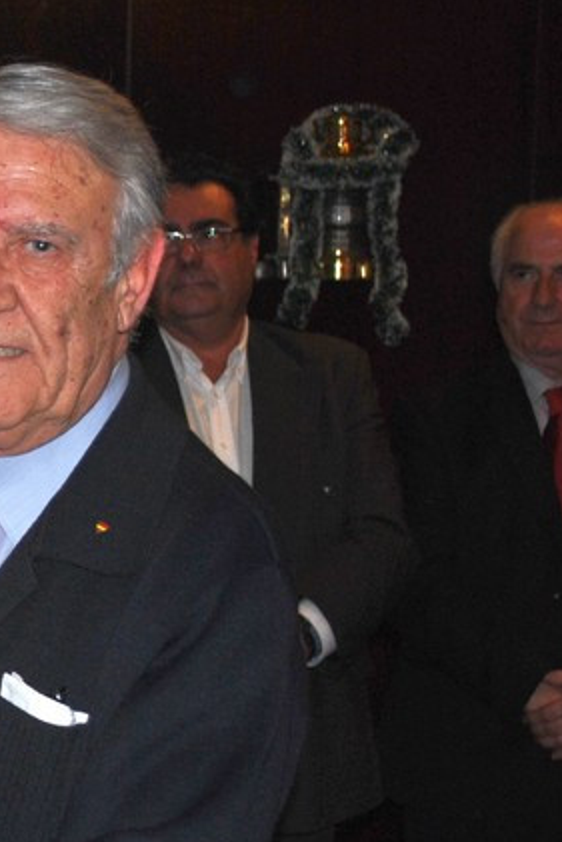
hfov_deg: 11.1
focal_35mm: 117
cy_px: 479
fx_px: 2737
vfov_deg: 17.5
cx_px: -392
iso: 200
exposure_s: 1/60
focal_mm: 32
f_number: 4.8
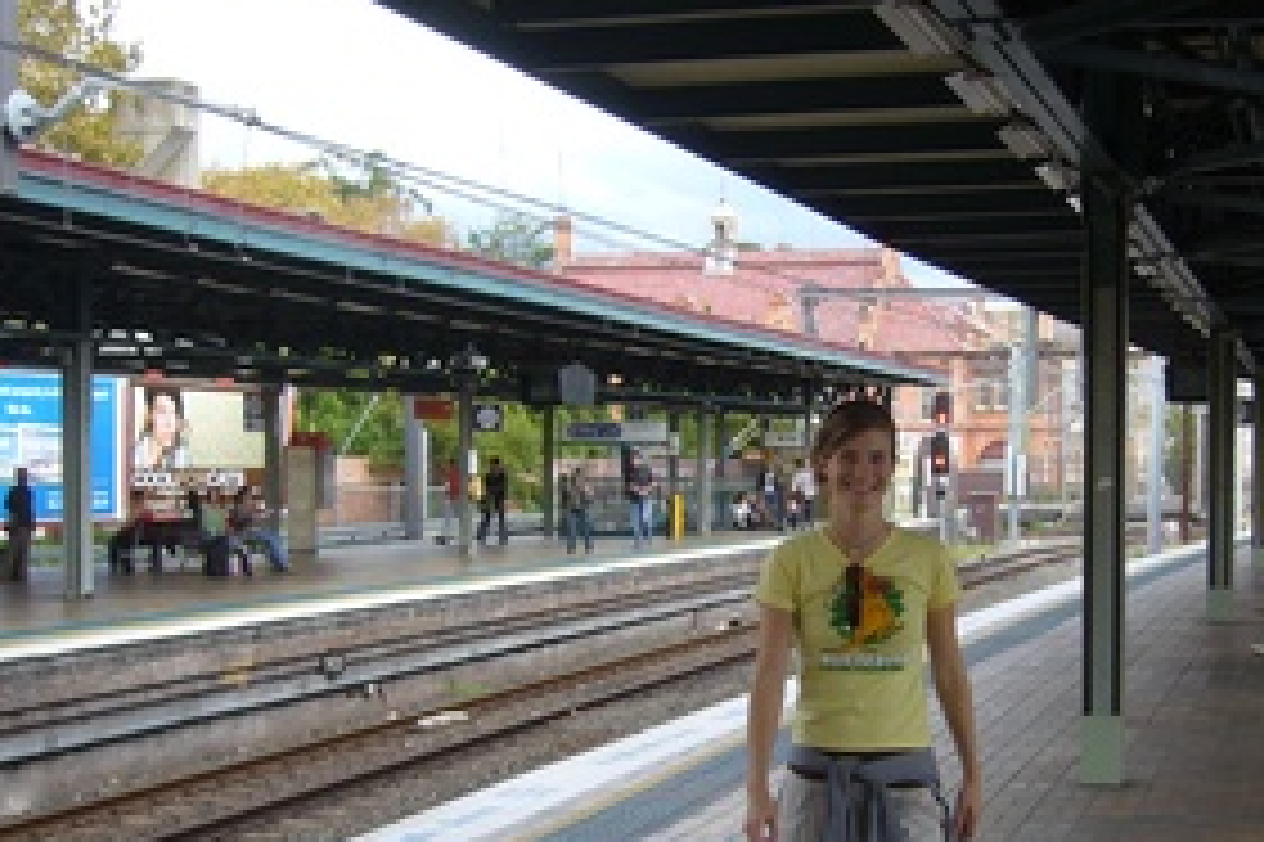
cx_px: 900
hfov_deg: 34.5
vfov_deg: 23.7
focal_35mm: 57
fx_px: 2000
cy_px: 536
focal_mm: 5.8
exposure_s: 1/160
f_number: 2.8
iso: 80
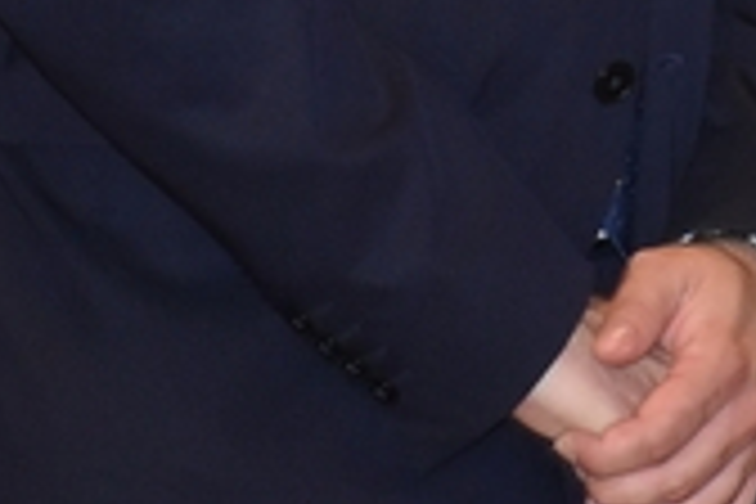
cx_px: 1251
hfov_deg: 2.8
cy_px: -531
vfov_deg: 1.9
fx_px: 15182
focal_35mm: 723
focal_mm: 90
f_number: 5.3
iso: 1600
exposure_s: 1/60
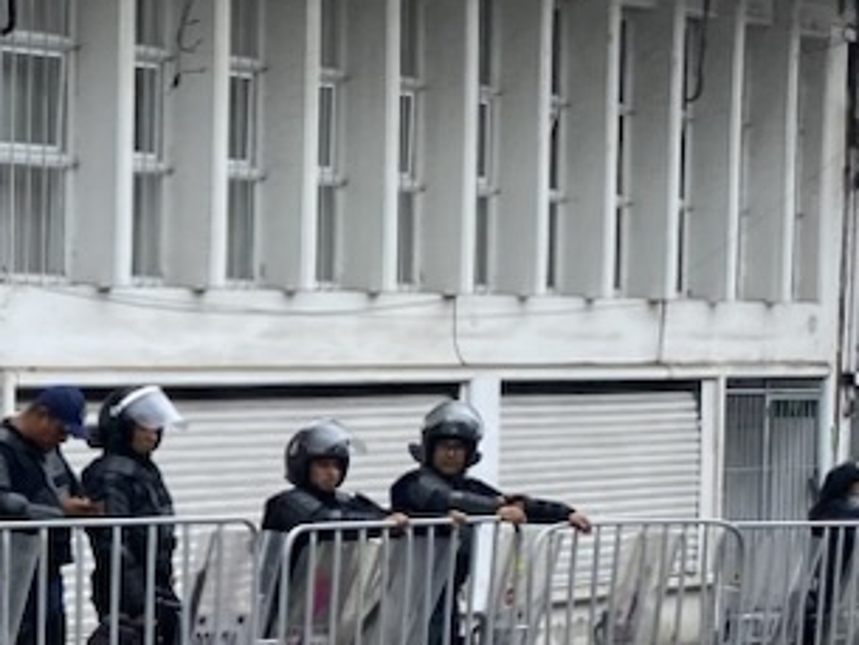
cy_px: 637
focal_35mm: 111
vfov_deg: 13.2
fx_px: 2756
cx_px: -538
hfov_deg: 15.8
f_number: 1.8
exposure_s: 1/905
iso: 32
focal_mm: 4.25
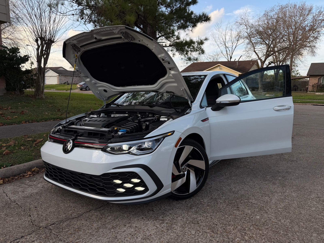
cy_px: 122
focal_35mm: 24
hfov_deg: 71.6
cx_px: 162
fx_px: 225
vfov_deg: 56.8
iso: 80
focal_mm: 6.76
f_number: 1.78
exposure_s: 1/1585
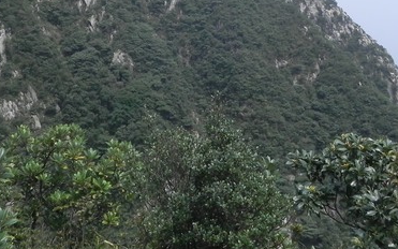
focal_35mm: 52
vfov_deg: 23.4
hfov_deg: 38.9
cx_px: 192
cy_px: -23
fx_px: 564
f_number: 7.1
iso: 160
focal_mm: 4.6
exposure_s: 1/398
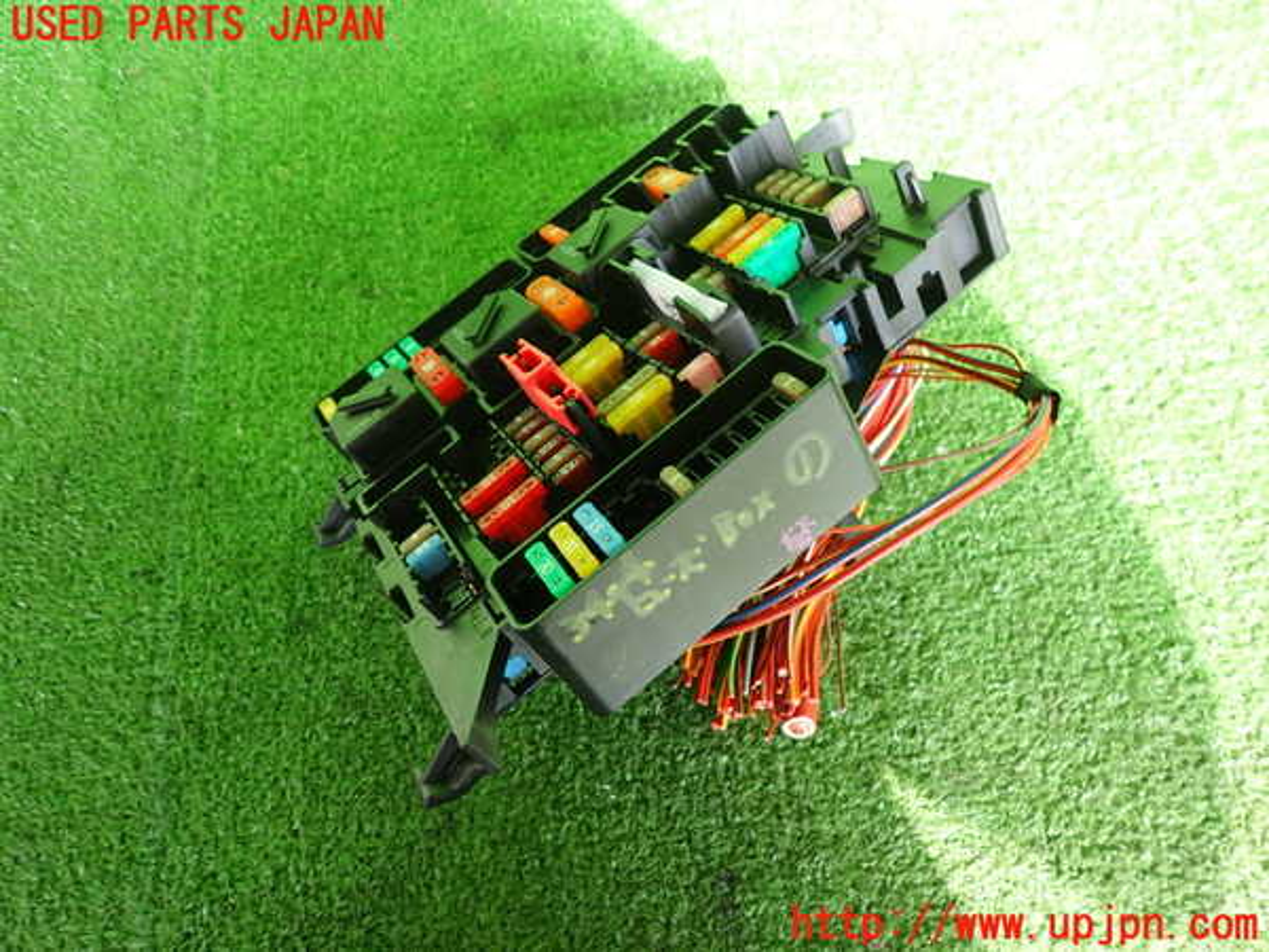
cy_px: 476
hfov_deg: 69.4
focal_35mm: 25
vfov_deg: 54.9
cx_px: 634
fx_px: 916
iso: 200
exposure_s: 1/60
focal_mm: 4.5
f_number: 2
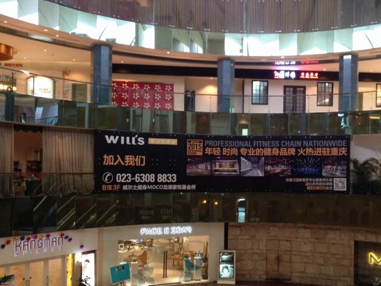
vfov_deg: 32.8
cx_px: 233
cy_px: 165
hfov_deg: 42.7
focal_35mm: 44
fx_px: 484
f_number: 2.4
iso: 160
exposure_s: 1/20
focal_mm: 4.28
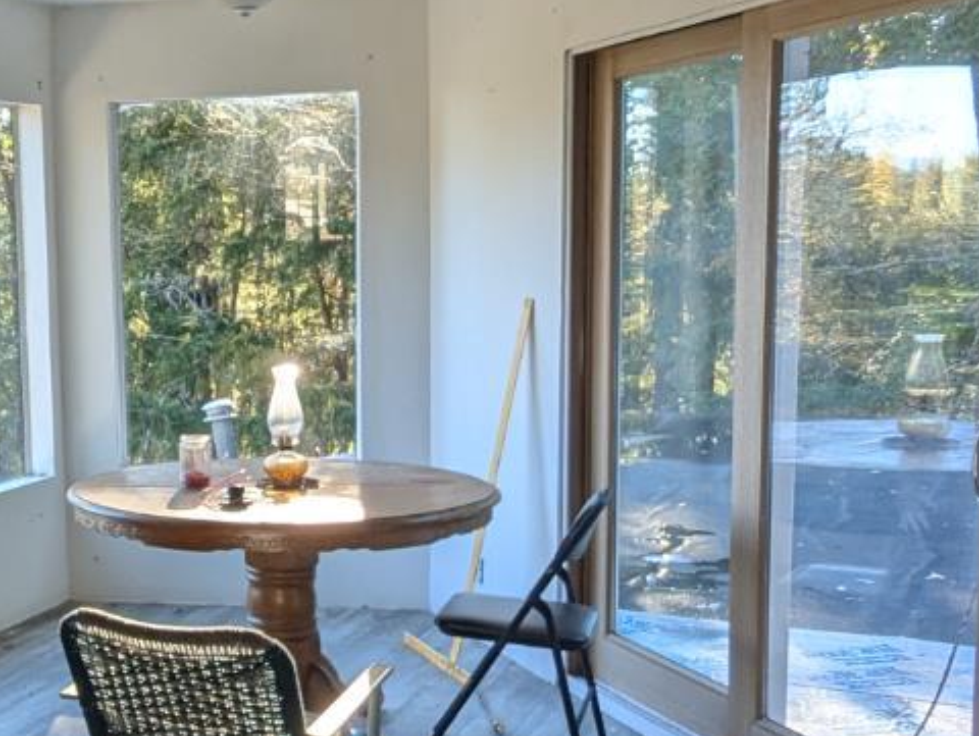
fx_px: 1416
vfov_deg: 29.1
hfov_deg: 35.0
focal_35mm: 50
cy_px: 450
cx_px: 22
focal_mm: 2.35
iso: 102
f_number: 2.2
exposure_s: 1/124
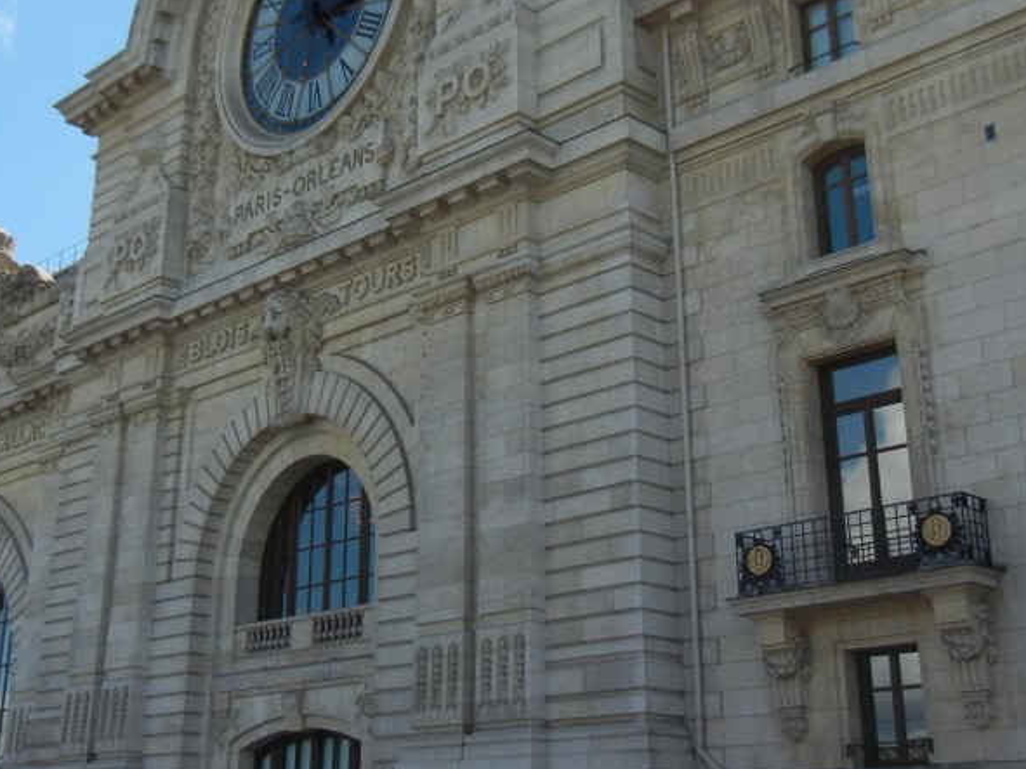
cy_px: 274
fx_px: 1541
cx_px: 476
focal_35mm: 52
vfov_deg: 27.9
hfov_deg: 36.8
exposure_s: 1/304
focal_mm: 5.4
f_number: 7
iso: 160
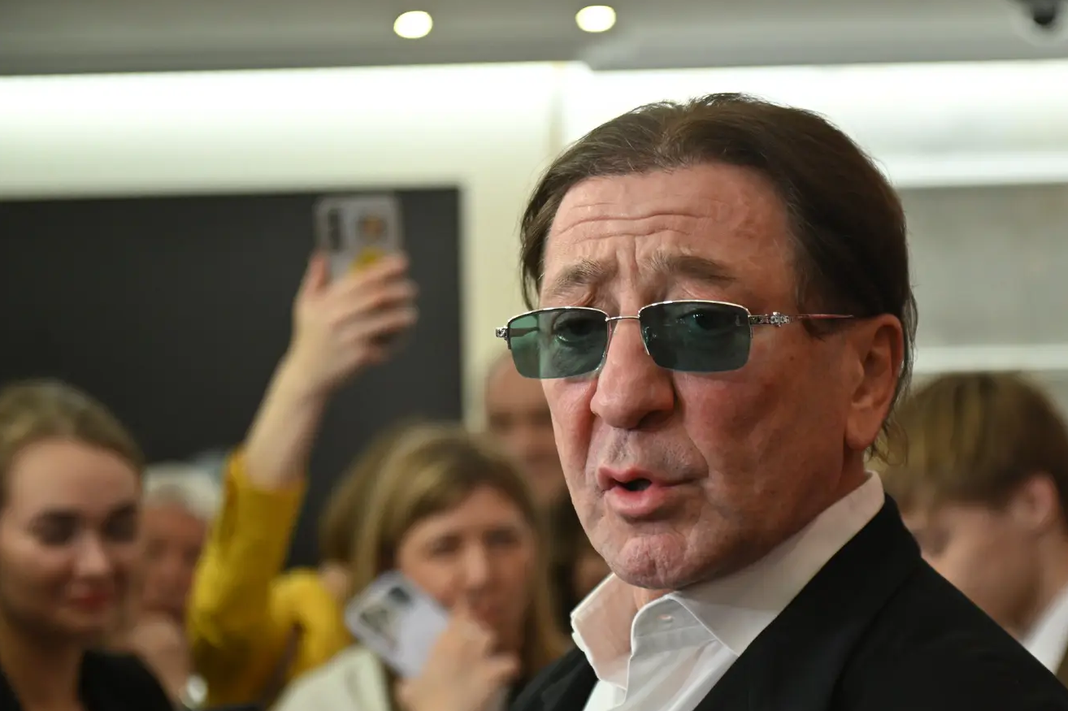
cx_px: 713
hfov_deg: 21.6
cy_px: 417
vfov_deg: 14.5
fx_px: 2787
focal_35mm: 94
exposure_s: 1/320
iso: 2000
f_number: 4.5
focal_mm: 70
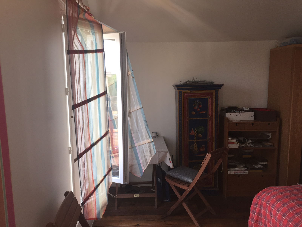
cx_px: 151
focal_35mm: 29
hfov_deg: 61.7
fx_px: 253
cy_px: 114
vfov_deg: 48.2
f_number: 2.2
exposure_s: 1/100
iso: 50
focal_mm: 4.15
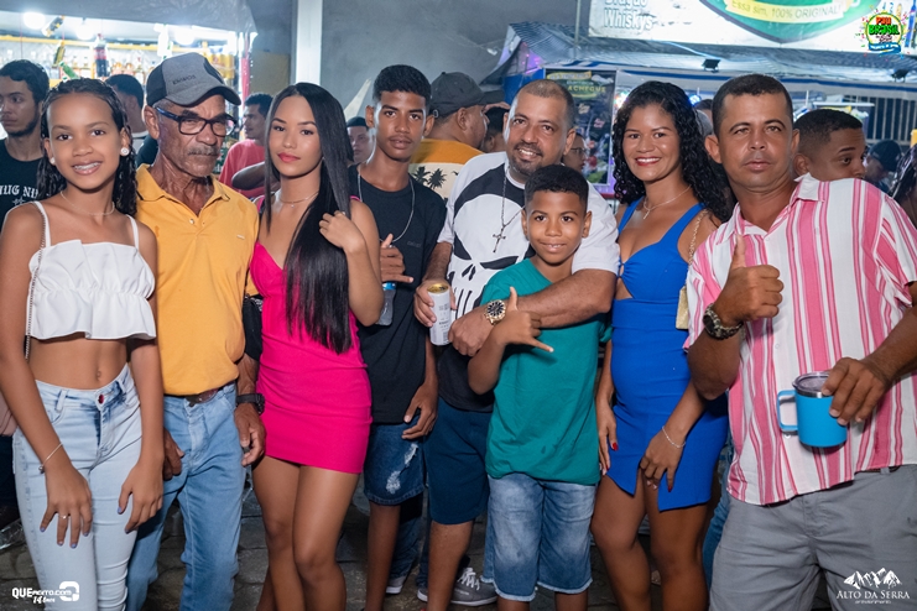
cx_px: 458
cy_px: 306
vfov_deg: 36.9
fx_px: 917
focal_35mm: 36
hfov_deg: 53.1
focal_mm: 24
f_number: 2.8
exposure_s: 1/250
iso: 2500
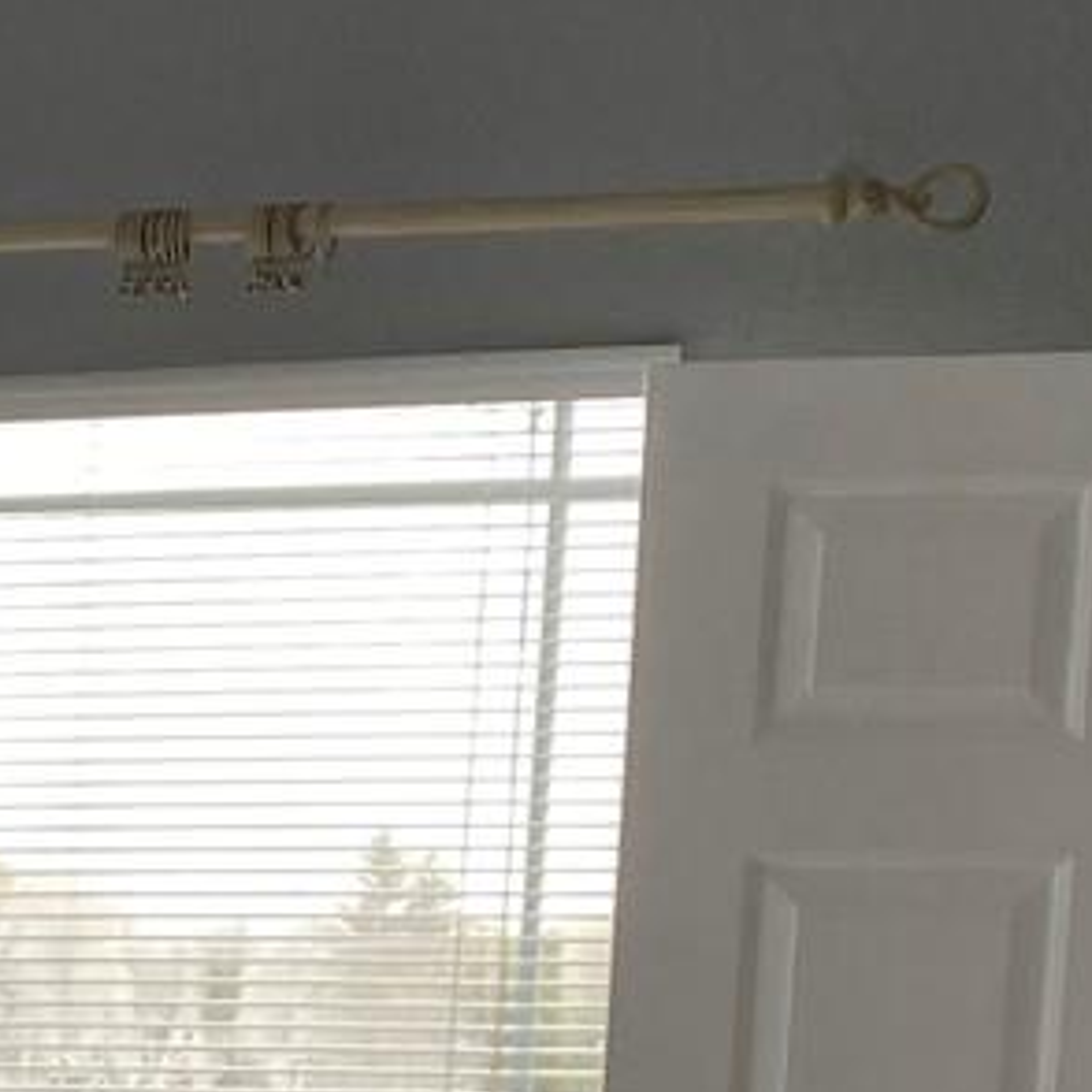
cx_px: -698
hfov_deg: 13.0
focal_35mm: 125
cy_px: 1738
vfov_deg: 13.0
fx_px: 4461
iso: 64
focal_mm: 4.25
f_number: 1.8
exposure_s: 1/120
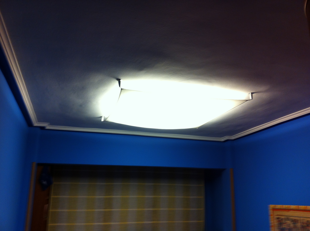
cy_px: 116
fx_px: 313
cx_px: 155
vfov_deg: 40.6
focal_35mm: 35
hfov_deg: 52.7
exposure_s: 1/15
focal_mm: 3.85
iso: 100
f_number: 2.8
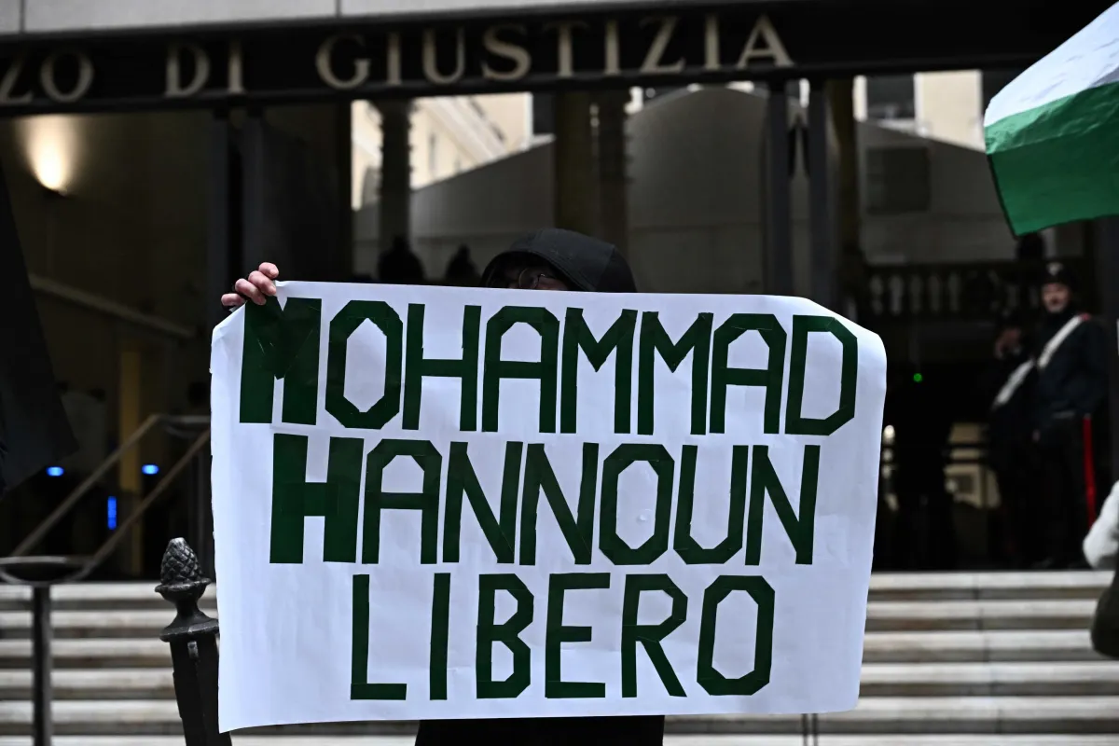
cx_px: 560
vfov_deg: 22.3
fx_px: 1896
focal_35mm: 61
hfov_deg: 32.9
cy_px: 373
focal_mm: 61
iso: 4500
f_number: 4.5
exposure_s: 1/500
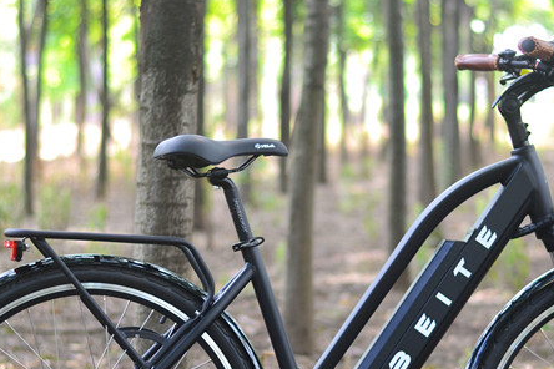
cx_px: 354
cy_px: 316
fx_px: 2077
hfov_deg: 15.2
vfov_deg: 10.1
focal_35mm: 135
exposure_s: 1/160
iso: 200
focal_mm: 50
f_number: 2
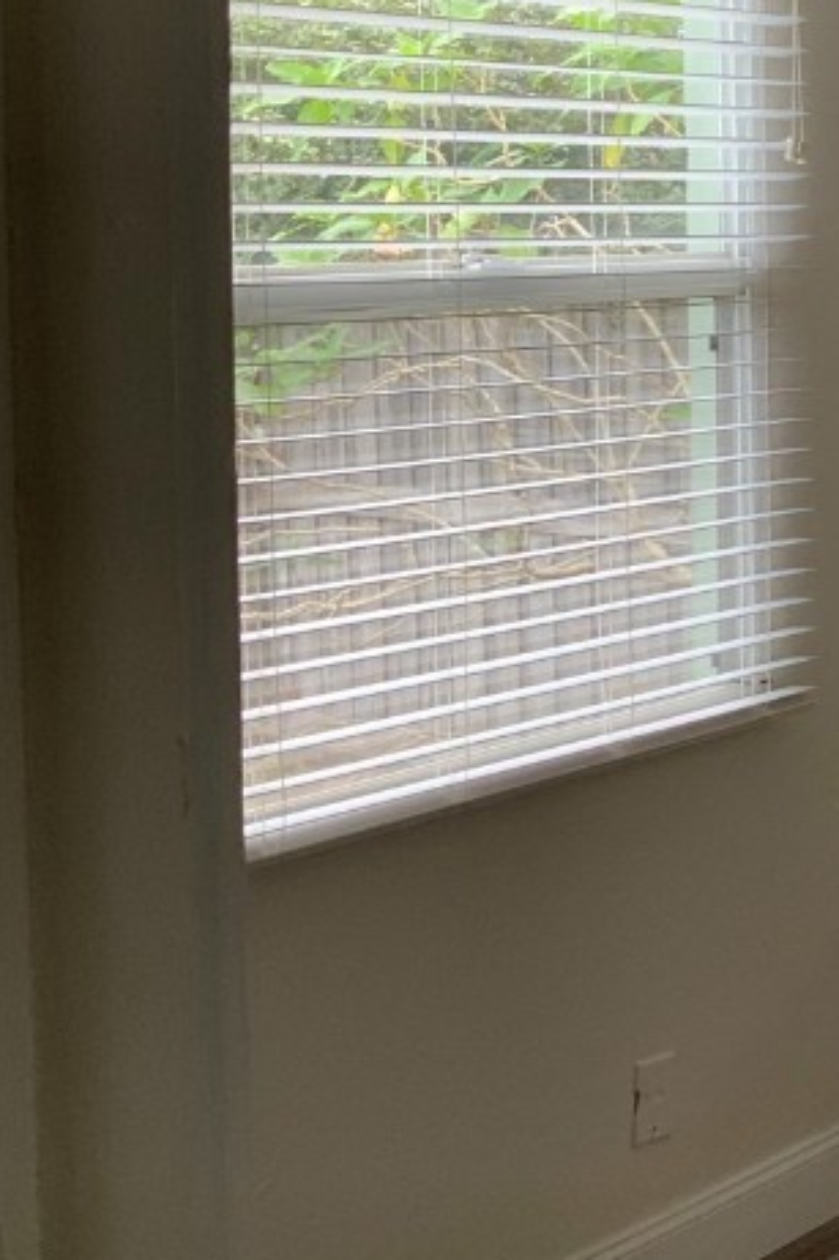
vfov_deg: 29.7
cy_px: 339
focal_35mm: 67
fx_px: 2344
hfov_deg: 17.4
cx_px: 1391
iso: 40
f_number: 1.8
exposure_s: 1/60
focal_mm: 3
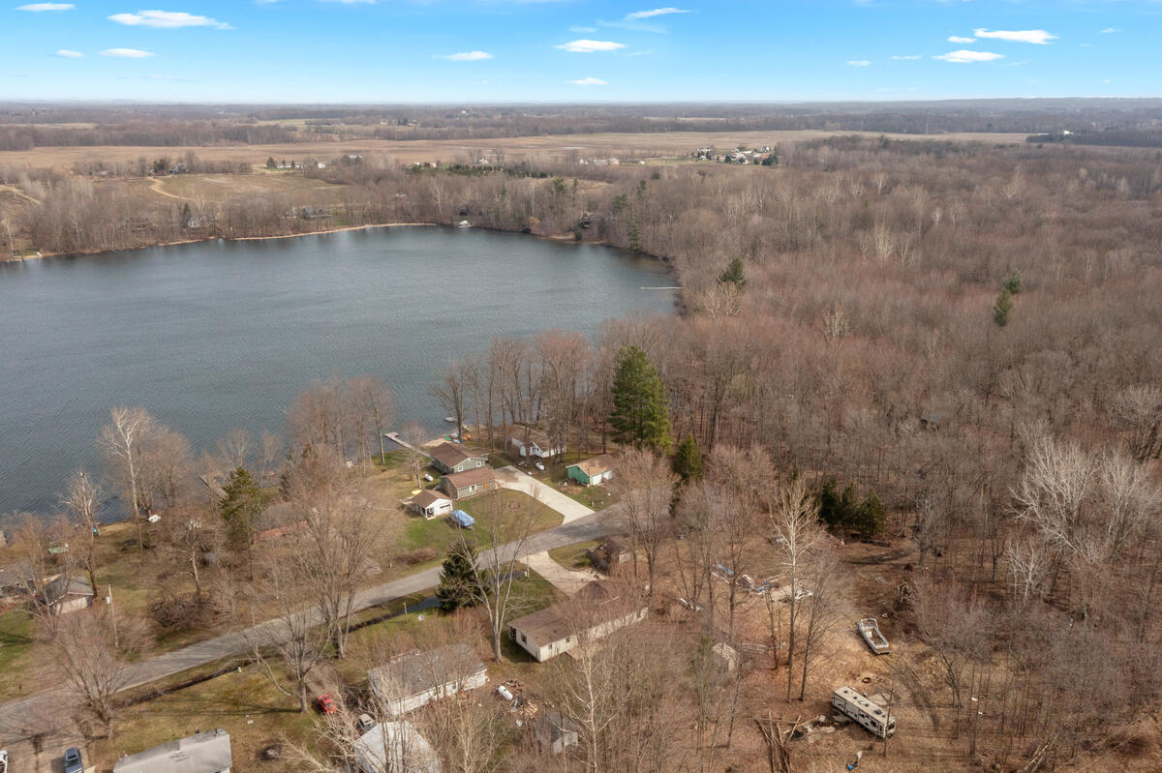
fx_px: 903
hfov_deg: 65.5
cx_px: 581
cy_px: 386
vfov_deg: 46.4
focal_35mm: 28
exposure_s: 1/400
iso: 200
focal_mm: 10.26
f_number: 9
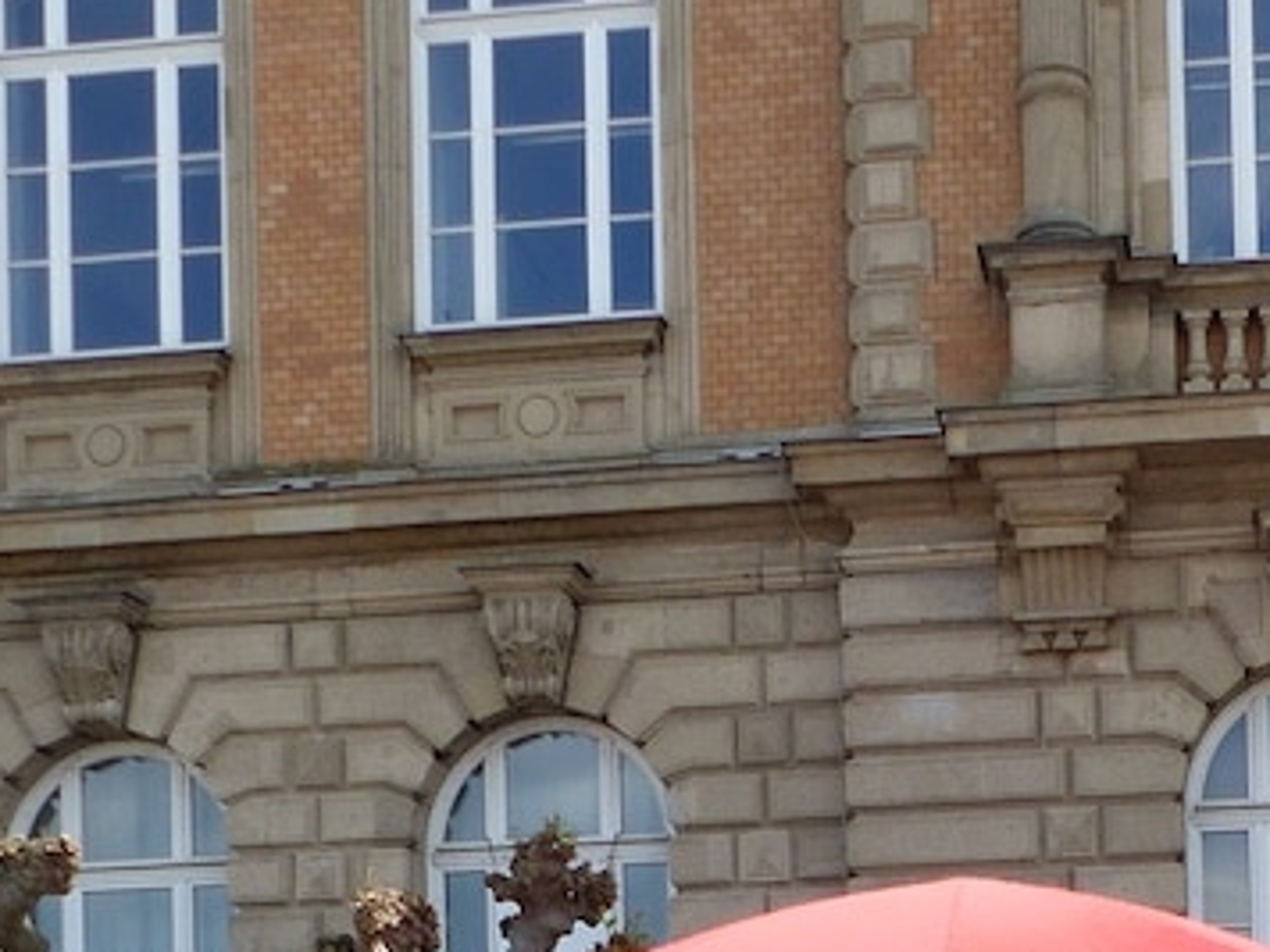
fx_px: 2642
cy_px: 1348
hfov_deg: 26.8
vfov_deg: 18.5
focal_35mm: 72
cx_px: 892
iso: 100
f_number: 4
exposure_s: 1/500
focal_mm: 4.5
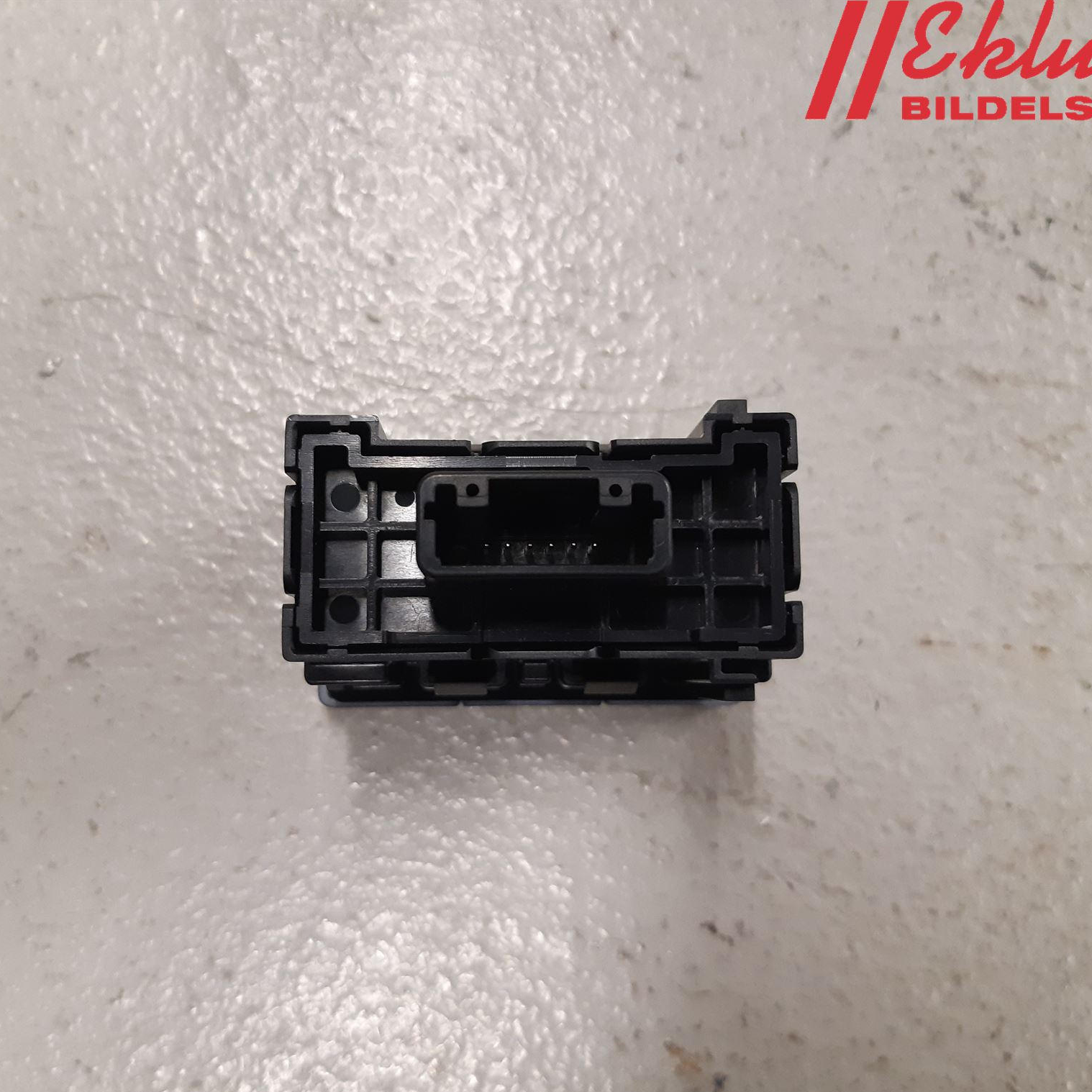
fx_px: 1106
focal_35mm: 31
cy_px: 550
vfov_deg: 52.5
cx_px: 510
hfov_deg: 52.5
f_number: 1.7
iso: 250
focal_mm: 3.93
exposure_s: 1/50
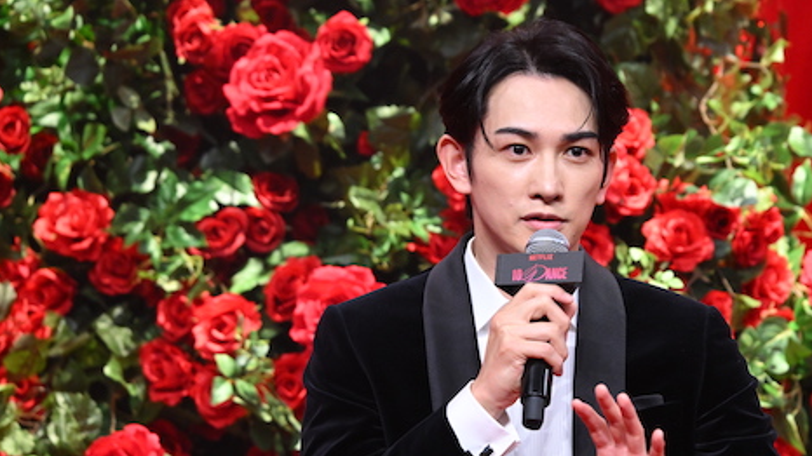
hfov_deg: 6.3
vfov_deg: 3.5
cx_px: 526
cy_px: 302
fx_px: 7427
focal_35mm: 345
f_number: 6.3
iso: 4000
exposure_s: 1/320
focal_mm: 240
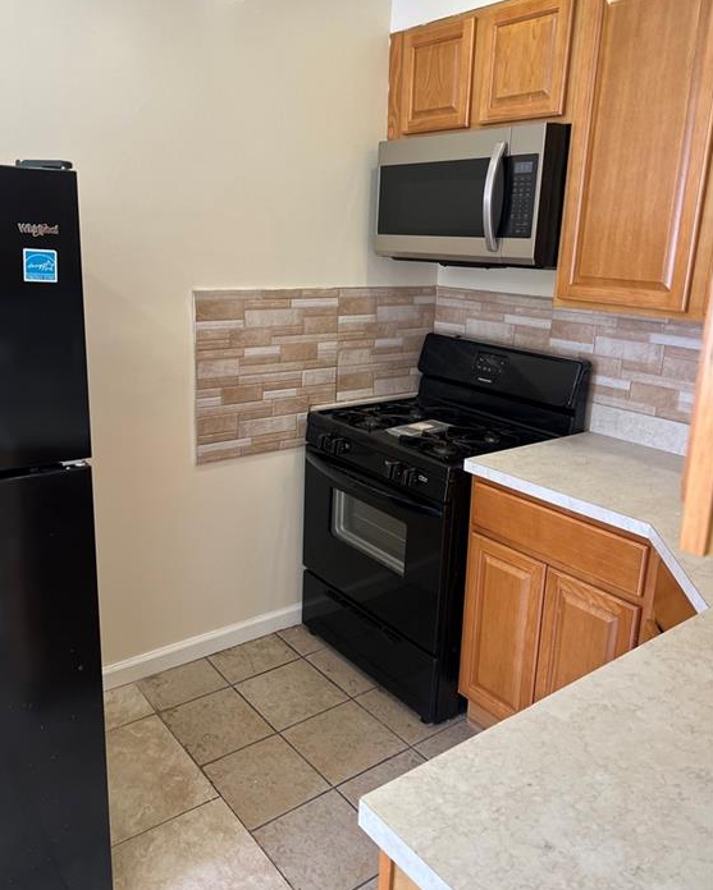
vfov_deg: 62.1
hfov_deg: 51.5
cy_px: 416
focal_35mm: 28
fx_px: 738
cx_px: 347
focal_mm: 5.7
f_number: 1.5
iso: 100
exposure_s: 1/120
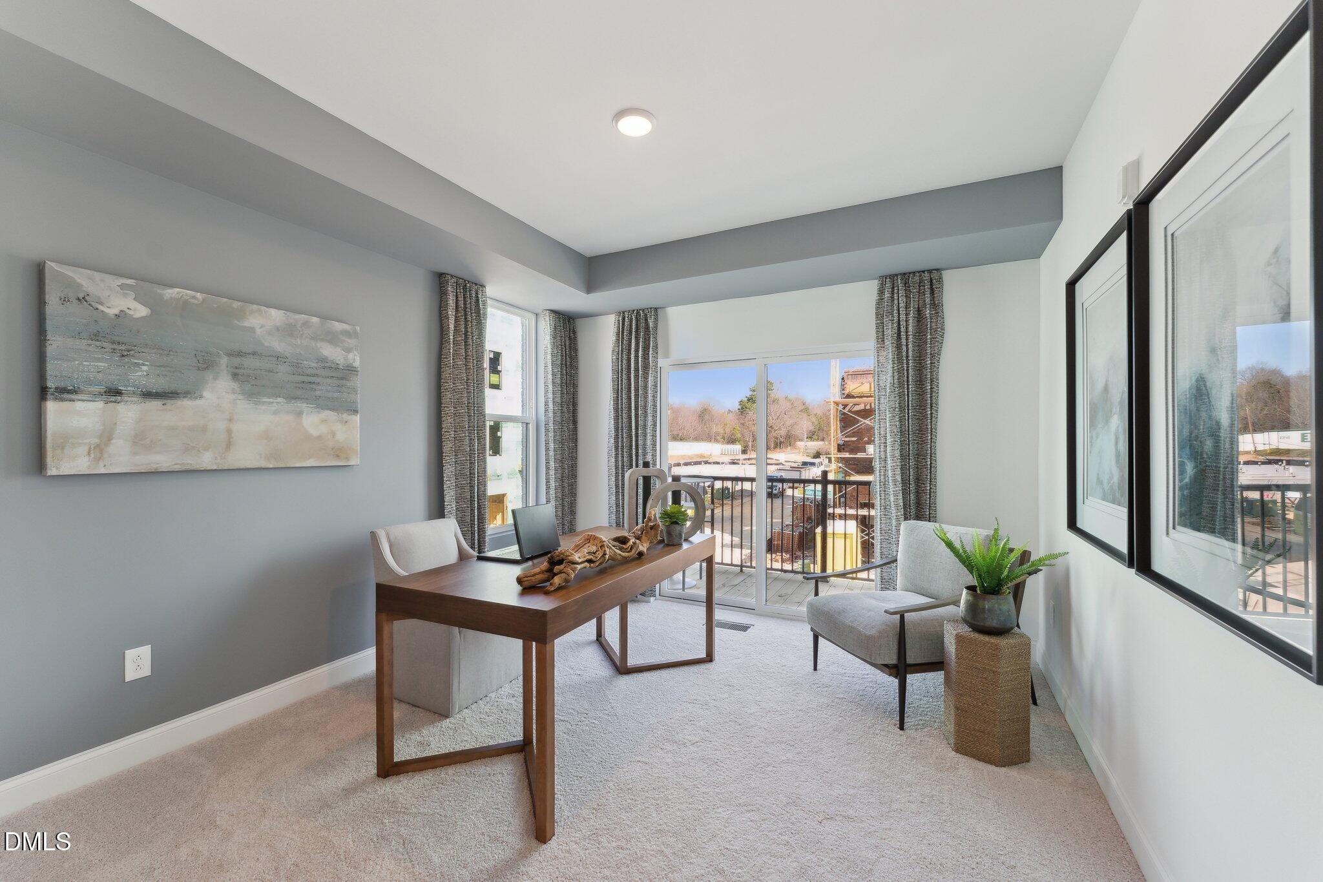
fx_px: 514
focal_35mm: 14
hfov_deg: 104.3
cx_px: 662
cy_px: 441
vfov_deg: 81.2
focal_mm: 14
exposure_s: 1/60
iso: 400
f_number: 7.1
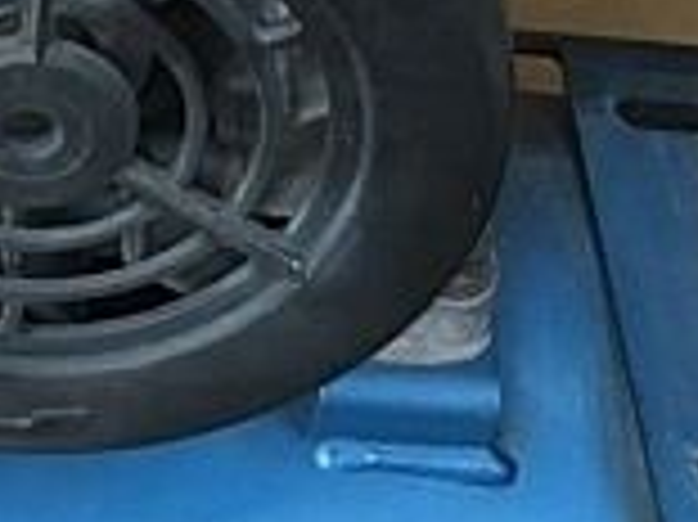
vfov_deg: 11.7
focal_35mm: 120
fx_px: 2418
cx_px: -5
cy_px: -324
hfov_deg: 16.1
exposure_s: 1/30
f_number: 2.2
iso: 160
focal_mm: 4.15
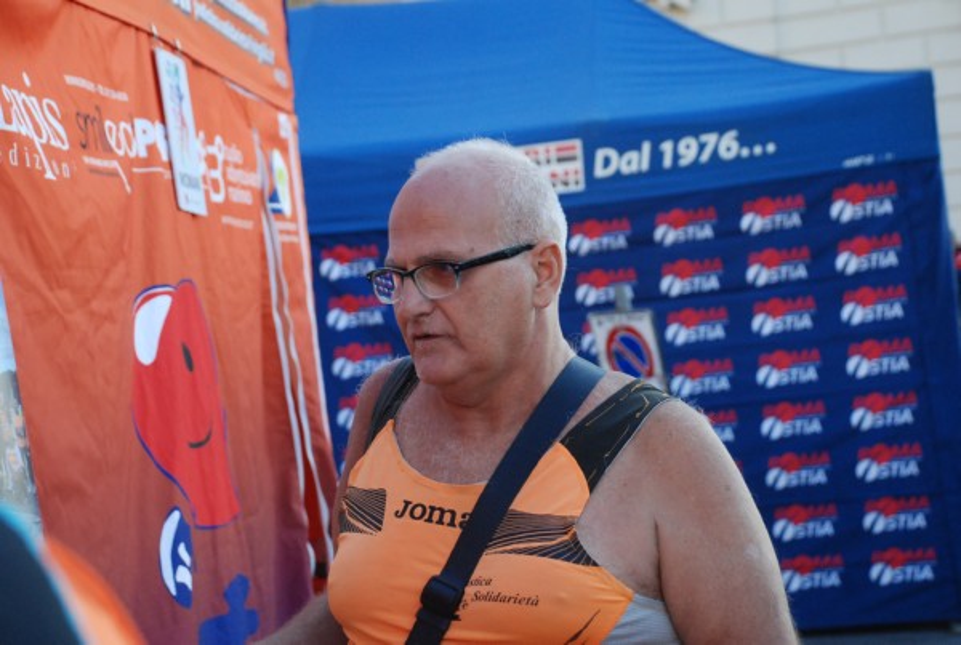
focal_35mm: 87
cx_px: 480
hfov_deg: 23.3
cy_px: 322
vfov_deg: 15.8
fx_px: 2328
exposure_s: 1/500
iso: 1000
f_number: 5.3
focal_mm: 58
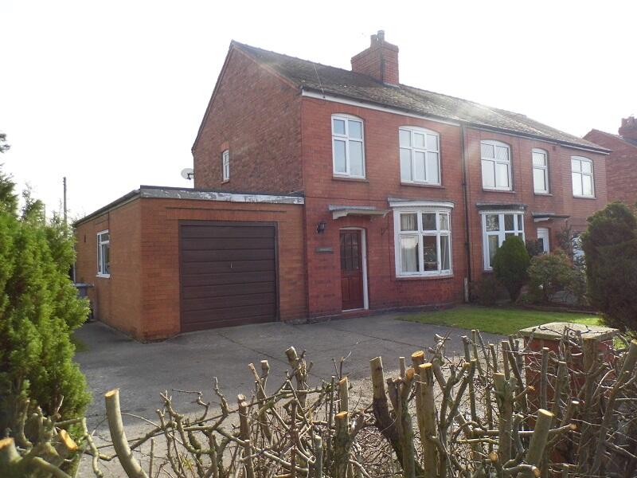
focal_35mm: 25
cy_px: 239
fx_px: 460
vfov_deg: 54.9
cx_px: 318
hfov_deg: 69.4
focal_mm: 4.5
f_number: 3.1
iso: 100
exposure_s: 1/640
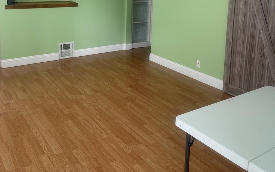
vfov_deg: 33.0
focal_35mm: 37
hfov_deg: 52.7
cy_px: 23
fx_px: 277
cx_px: 137
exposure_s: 1/60
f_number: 1.6
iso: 80
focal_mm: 5.1
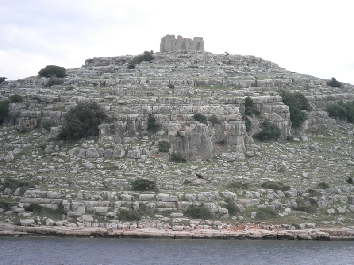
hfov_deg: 22.5
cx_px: 177
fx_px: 890
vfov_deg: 17.0
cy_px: 132
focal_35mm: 87
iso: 64
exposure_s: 1/160
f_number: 4.7
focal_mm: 15.6
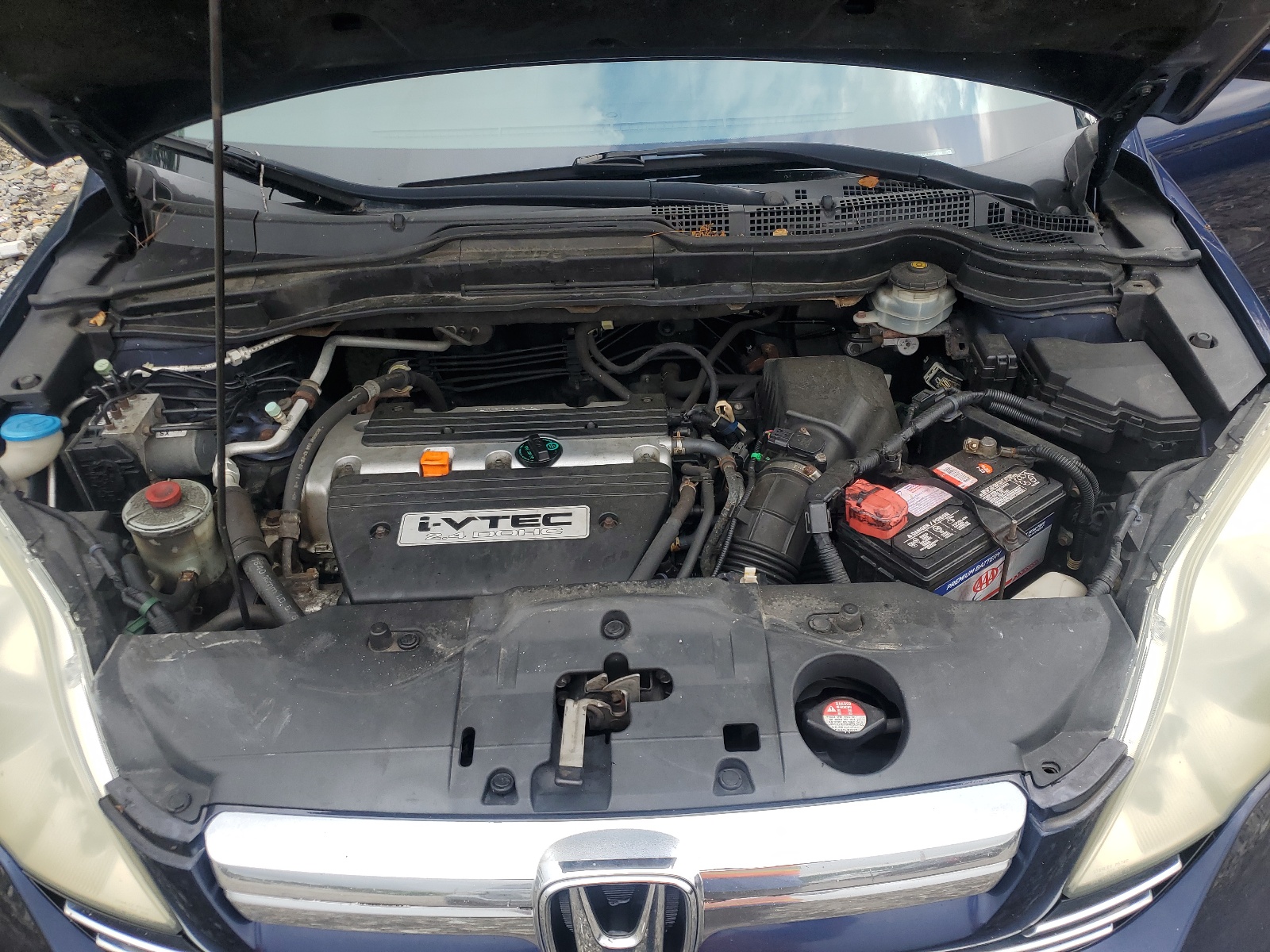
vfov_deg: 53.1
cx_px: 635
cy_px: 476
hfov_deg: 67.3
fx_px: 954
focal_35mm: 26
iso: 50
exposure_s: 1/1111
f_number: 1.5
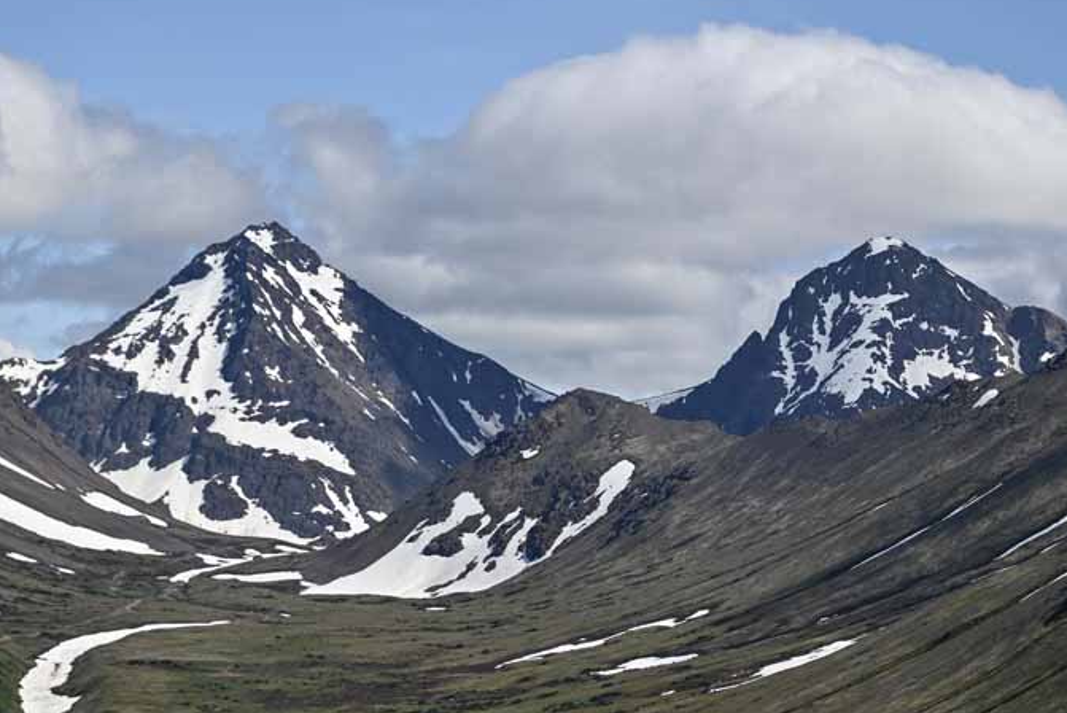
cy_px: 350
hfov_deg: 16.5
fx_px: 3677
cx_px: 545
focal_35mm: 124
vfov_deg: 11.1
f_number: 5
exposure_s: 1/2500
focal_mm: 104
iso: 100
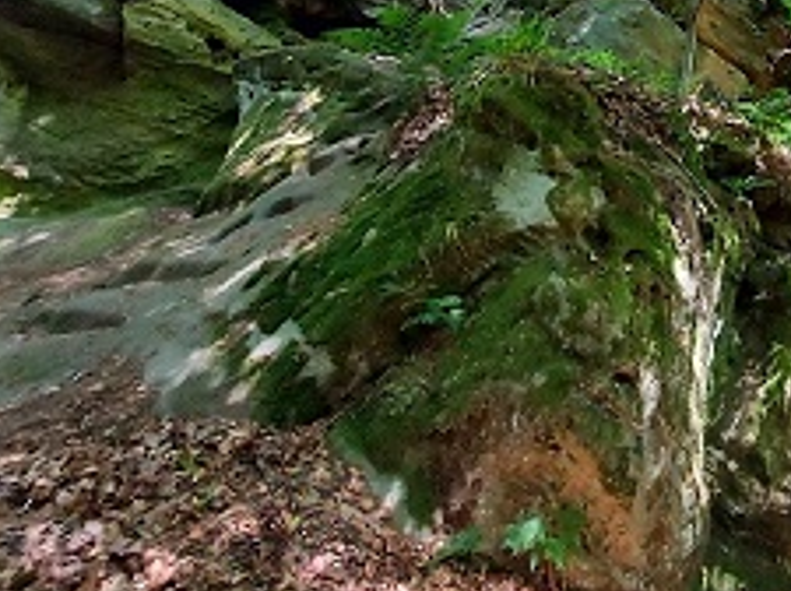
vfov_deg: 49.9
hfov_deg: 61.5
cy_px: 81
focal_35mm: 25
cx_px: 671
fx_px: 570
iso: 200
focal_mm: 1.74
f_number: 2.2
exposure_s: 1/60
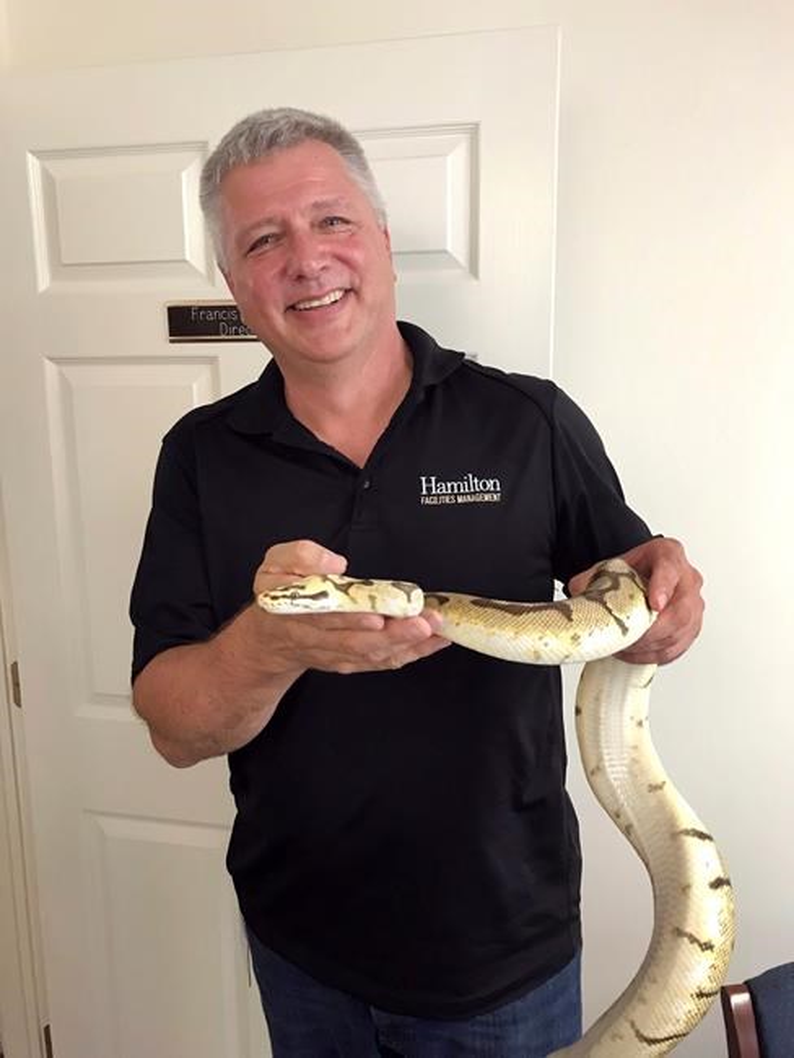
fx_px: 856
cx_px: 397
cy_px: 529
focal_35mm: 28
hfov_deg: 49.8
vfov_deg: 63.4
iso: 50
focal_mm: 3.99
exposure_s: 1/15
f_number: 1.8
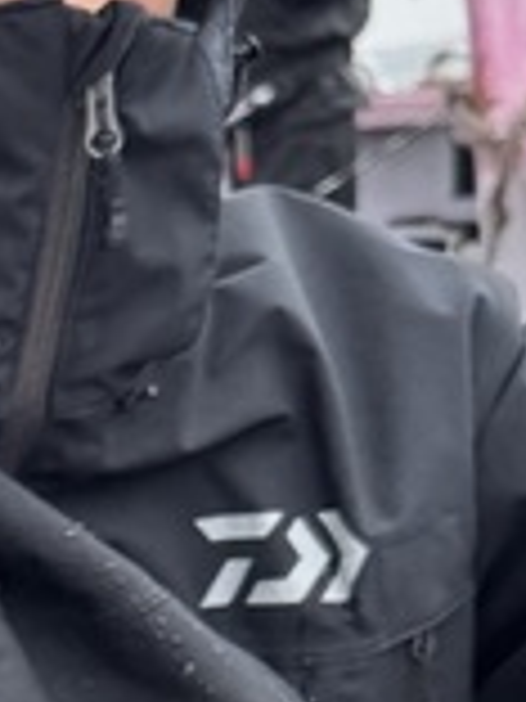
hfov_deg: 10.4
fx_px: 2654
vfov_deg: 14.2
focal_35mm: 131
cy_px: 1022
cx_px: -553
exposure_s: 1/210
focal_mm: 6.76
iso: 80
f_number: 1.78
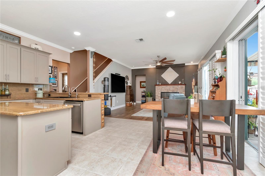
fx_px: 110
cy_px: 88
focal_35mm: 15
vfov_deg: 77.3
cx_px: 132
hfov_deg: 100.4
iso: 500
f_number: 8
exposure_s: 1/100
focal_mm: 10
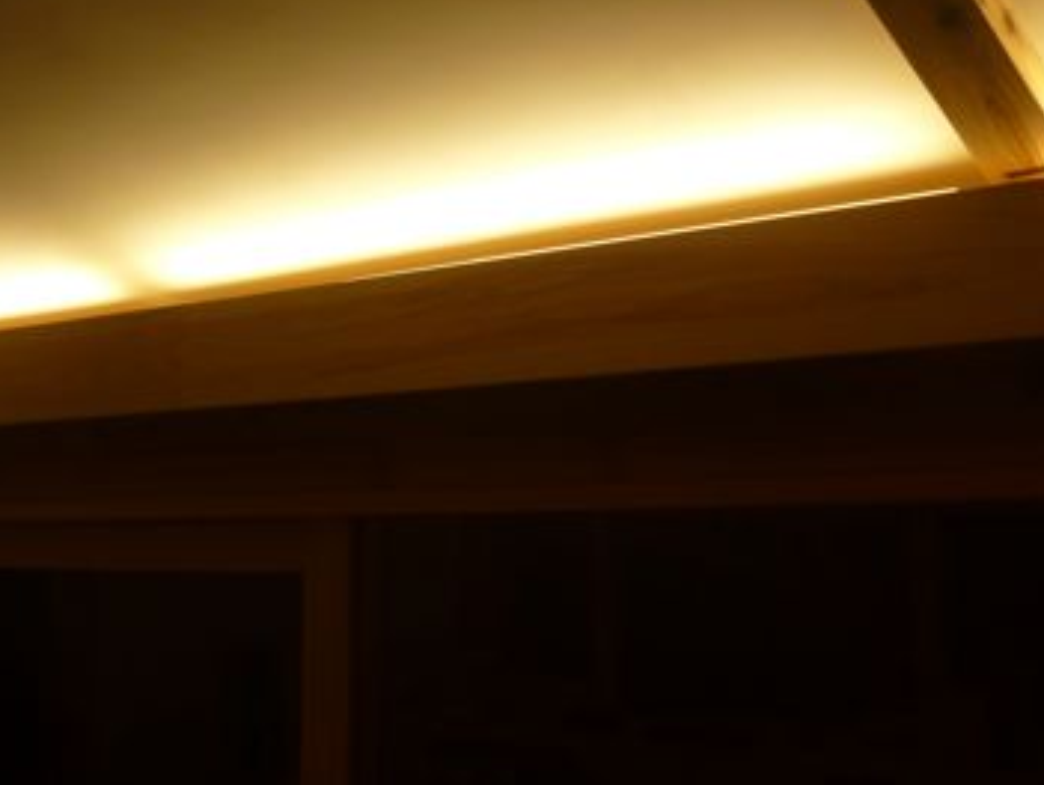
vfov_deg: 28.0
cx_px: 396
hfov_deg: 37.2
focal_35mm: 51
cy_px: 152
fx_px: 1540
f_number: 3.3
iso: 100
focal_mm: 4.9
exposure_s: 1/100
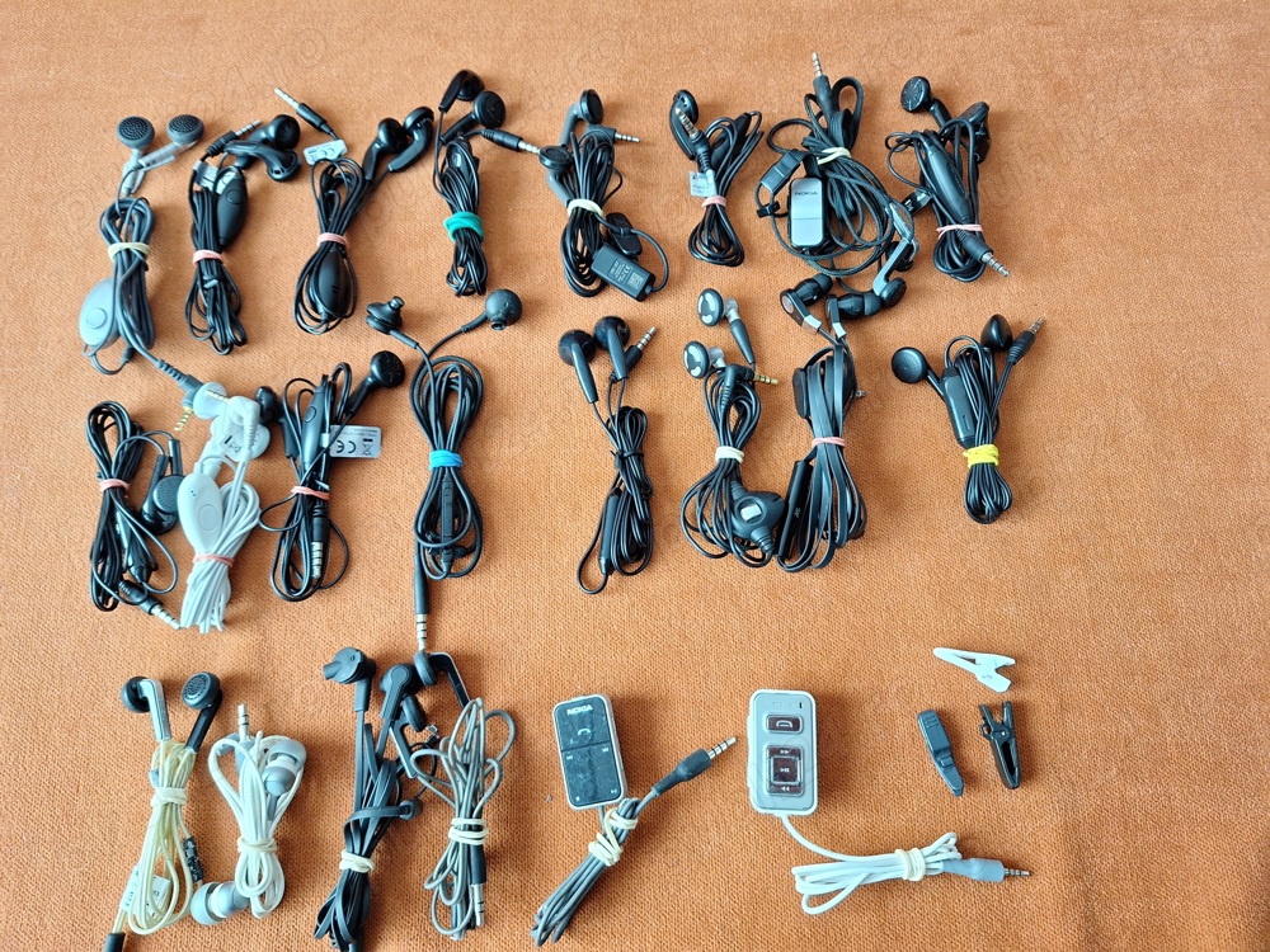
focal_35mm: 23
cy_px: 476
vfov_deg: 58.9
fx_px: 844
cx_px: 635
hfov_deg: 73.9
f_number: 1.8
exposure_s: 1/50
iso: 160
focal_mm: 5.54
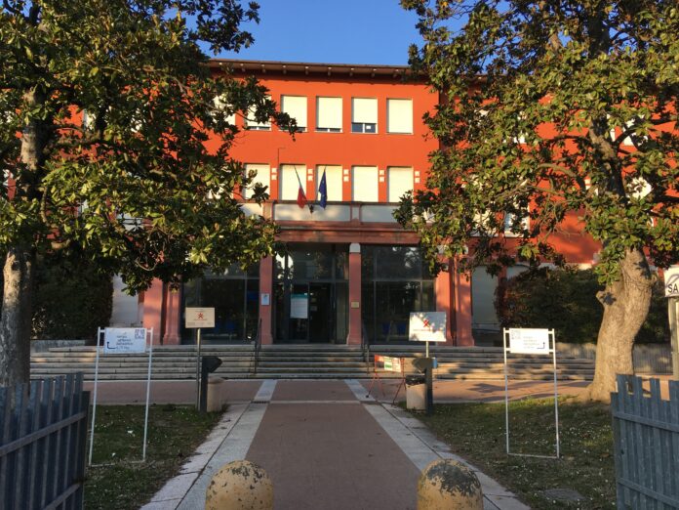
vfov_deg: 48.2
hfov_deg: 61.7
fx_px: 569
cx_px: 340
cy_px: 255
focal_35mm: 29
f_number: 2.2
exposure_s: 1/439
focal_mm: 4.15
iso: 25
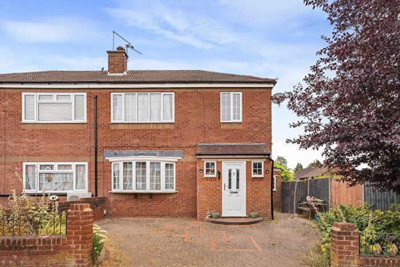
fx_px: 228
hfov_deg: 82.6
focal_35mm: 20
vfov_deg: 60.7
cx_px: 200
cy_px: 134
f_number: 8
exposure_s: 1/250
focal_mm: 20.5
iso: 400
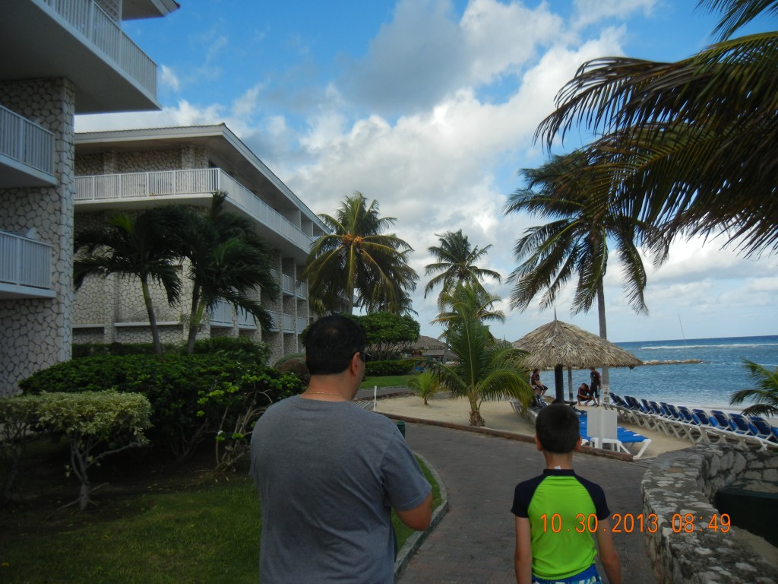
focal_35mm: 30
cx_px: 389
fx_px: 674
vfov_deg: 46.8
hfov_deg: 60.0
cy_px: 292
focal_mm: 5.4
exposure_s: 1/346
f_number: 7
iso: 160
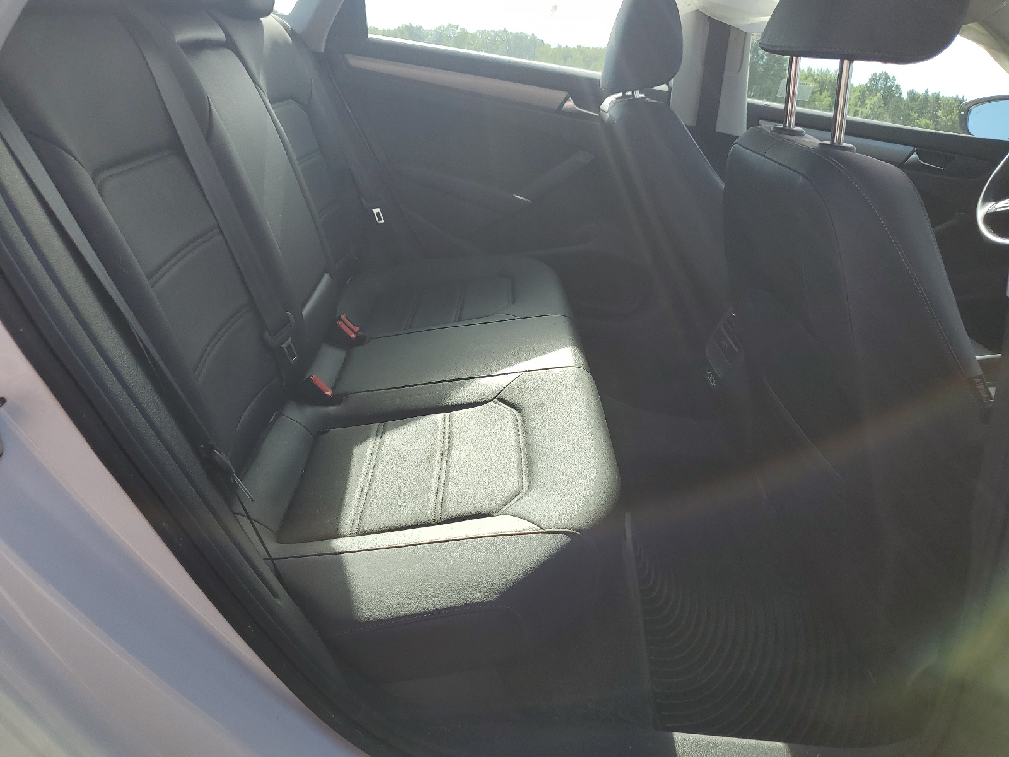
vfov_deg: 53.1
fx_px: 758
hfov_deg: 67.3
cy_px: 378
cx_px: 504
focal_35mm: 26
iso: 50
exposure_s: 1/1250
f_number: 1.5
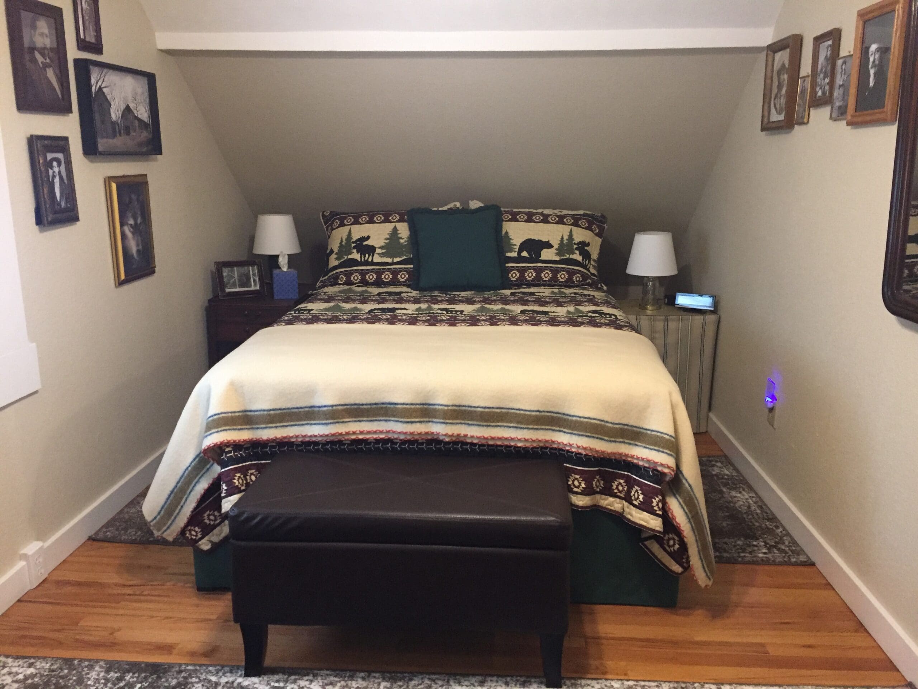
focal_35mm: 29
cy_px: 344
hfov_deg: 61.7
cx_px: 459
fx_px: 769
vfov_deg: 48.2
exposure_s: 1/30
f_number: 2.2
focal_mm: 4.15
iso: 250
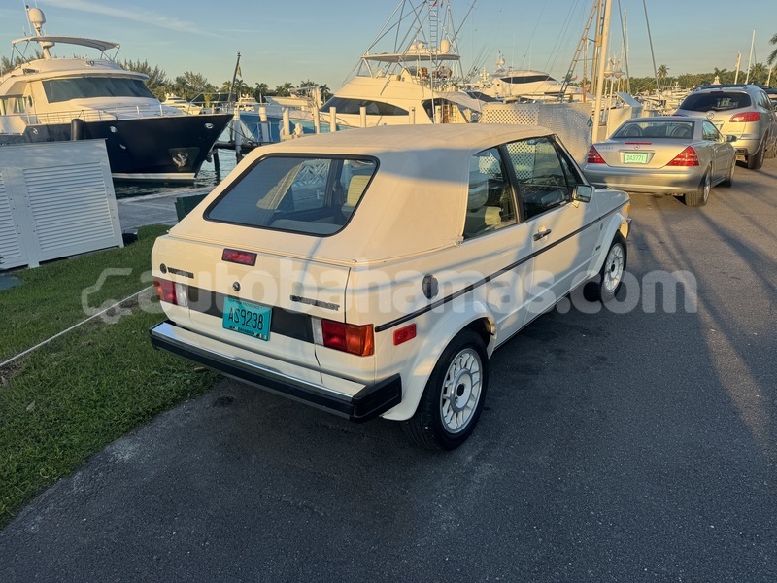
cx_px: 388
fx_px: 539
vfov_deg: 56.8
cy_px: 292
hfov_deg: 71.6
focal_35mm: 24
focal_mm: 6.76
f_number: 1.78
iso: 80
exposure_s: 1/1524
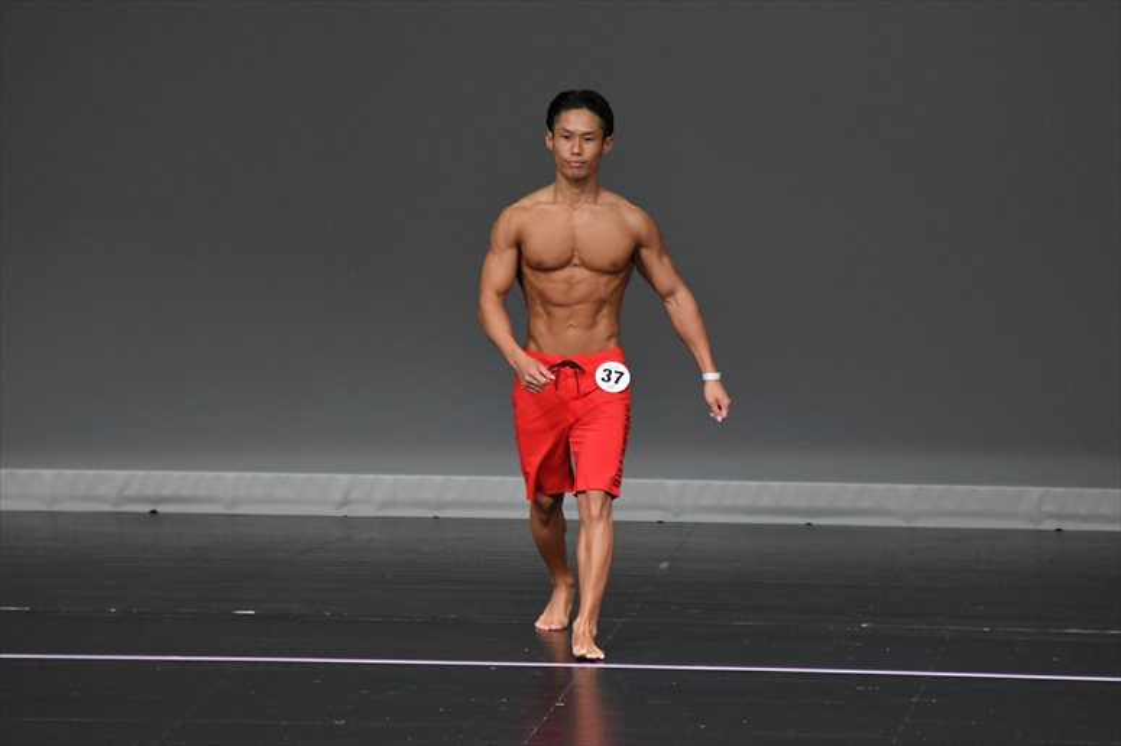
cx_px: 560
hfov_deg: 6.0
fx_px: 10738
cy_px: 373
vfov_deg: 4.0
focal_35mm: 345
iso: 4000
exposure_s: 1/400
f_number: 5.6
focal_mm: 230
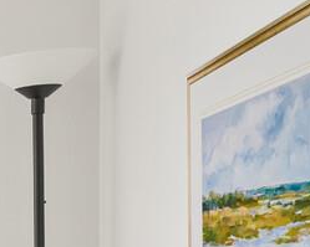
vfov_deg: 18.9
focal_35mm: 79
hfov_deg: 12.1
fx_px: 725
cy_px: 240
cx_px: -586
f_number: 5.6
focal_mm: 14
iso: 200
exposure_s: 1/5
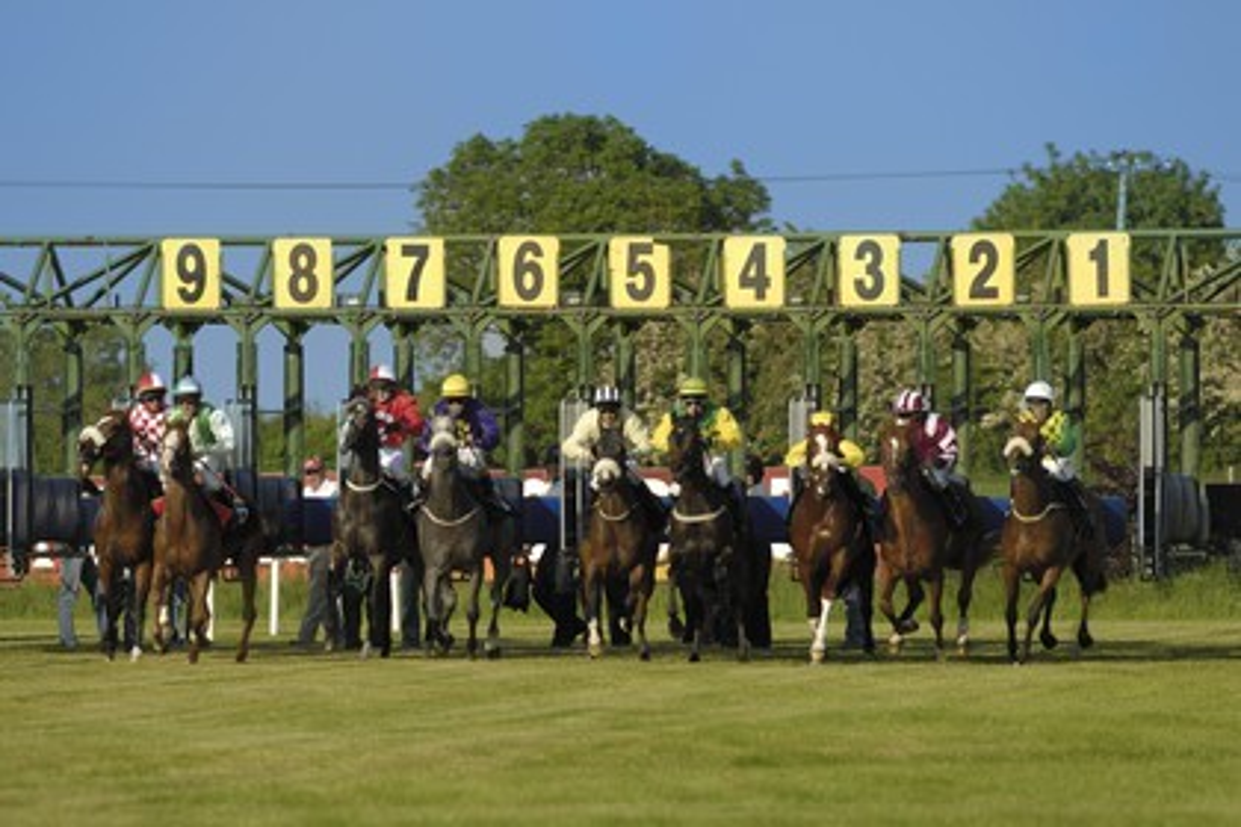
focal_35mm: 300
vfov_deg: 4.6
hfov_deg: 6.9
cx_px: 620
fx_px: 10341
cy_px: 414
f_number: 4
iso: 100
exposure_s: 1/1000
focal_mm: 200
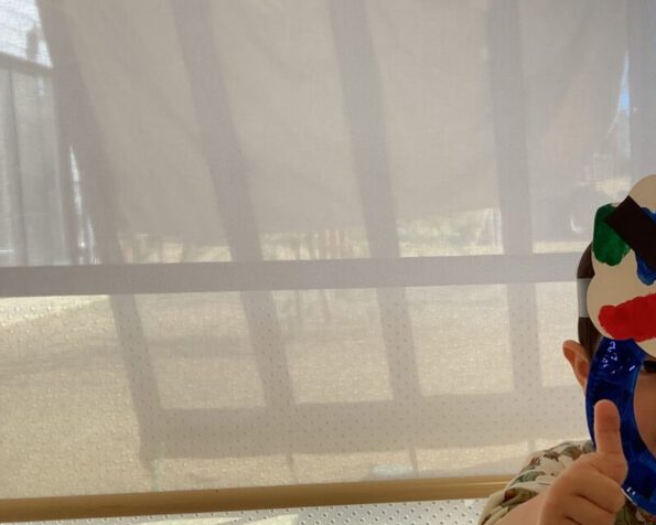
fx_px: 1184
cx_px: 581
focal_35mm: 61
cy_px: 356
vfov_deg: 24.8
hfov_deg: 29.8
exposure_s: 1/100
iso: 32
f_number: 2.4
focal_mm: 3.3
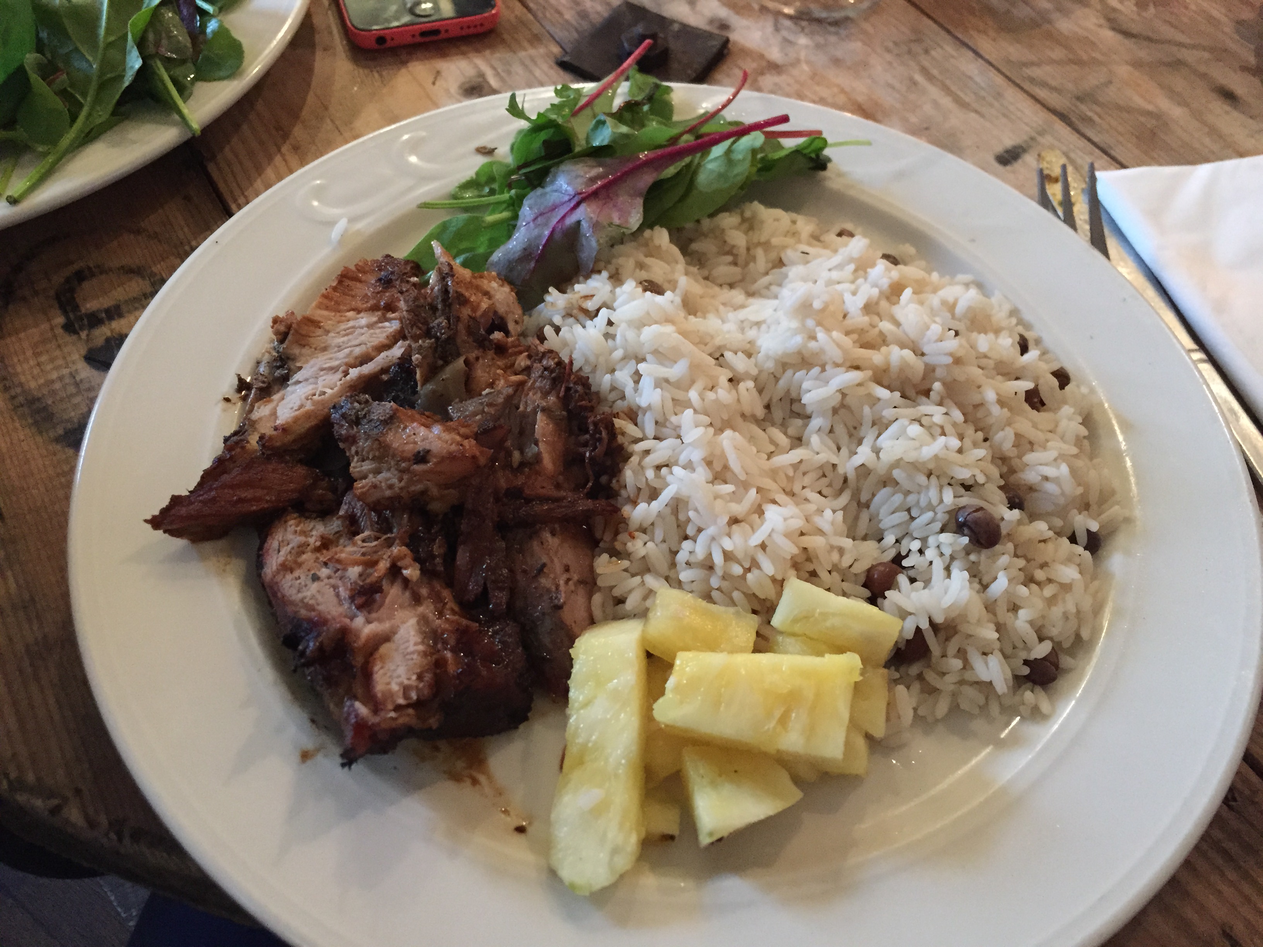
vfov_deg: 48.2
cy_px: 474
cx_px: 632
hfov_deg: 61.7
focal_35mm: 29
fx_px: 1058
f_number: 2.2
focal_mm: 4.15
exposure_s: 1/15
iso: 250
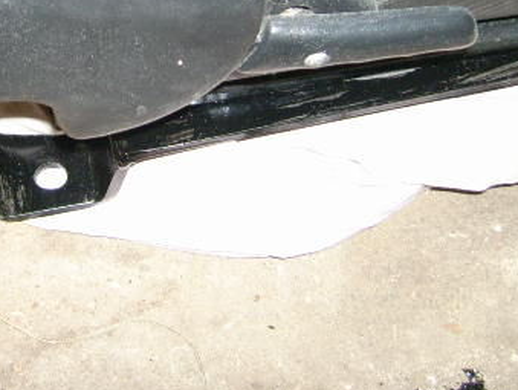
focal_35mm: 66
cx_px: 144
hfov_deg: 29.0
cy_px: 55
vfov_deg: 21.9
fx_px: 989
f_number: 2.8
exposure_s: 1/60
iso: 100
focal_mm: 5.95
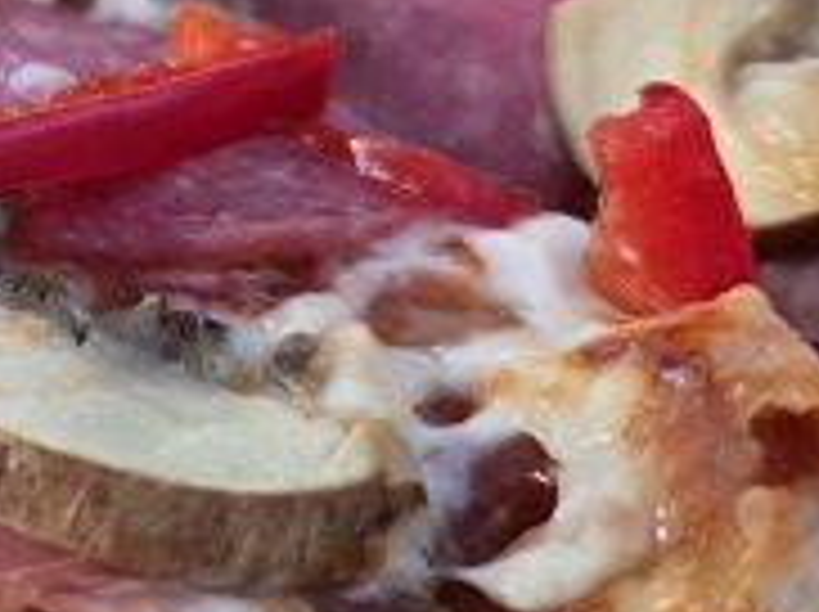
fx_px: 1796
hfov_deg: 22.9
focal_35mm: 76
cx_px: -238
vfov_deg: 18.9
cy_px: 27
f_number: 1.7
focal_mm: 6.3
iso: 800
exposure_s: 1/52
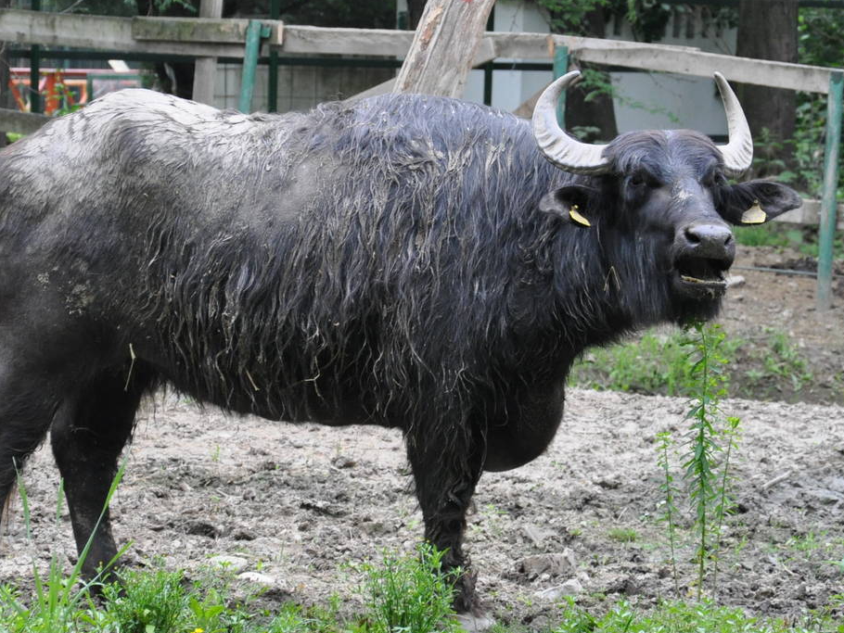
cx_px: 368
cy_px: 302
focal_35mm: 266
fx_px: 6483
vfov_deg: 5.6
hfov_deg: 7.4
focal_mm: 105
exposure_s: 1/160
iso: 800
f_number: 5.6
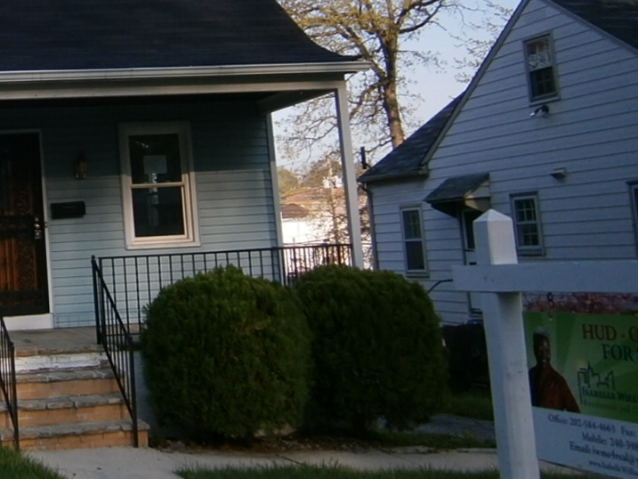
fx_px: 1069
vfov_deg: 24.9
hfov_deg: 29.8
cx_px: -65
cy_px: 118
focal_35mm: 58
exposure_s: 1/640
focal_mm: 4.7
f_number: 2.8
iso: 80
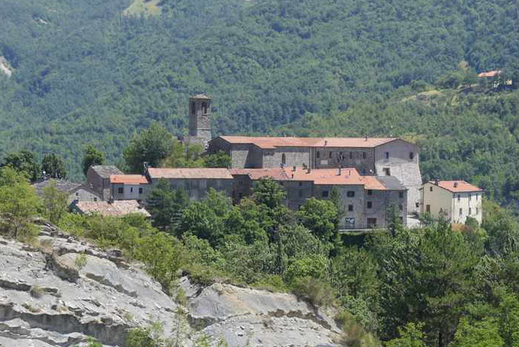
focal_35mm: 158
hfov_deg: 13.0
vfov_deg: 8.7
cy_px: 168
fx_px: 2279
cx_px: 261
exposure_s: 1/125
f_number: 4.2
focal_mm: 39.2
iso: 125
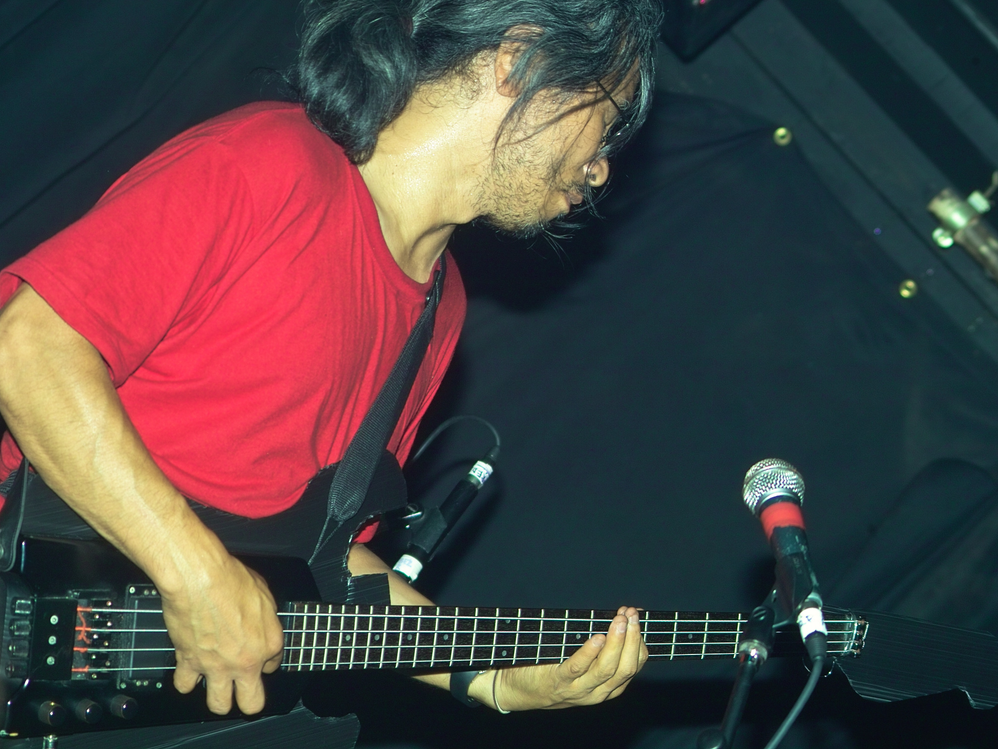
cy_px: 373
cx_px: 499
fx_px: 4325
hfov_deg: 13.2
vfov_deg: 9.9
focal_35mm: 150
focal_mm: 81
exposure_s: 1/60
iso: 200
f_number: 5.6
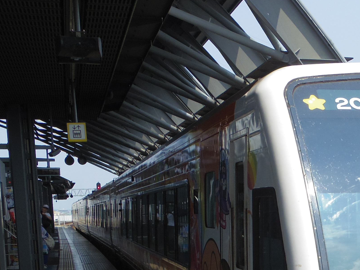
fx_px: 801
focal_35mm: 77
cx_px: 352
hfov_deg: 24.3
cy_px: 314
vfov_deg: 18.3
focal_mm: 5.6
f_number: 4
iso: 160
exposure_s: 1/1000
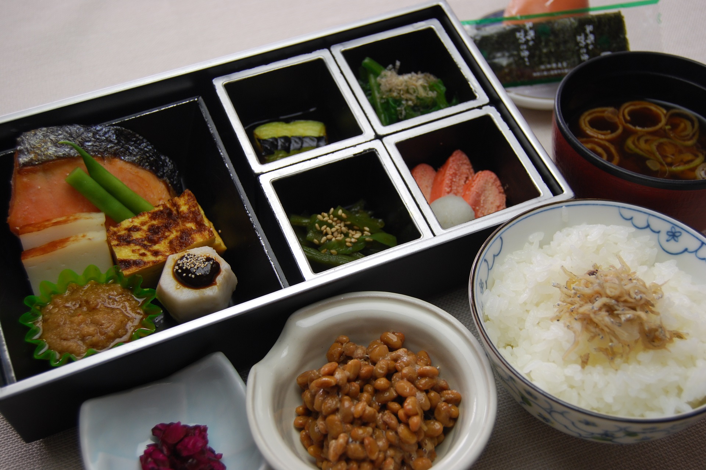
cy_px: 235
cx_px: 353
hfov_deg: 41.1
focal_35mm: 48
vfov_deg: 28.1
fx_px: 941
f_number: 4.5
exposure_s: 1/50
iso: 200
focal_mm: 32
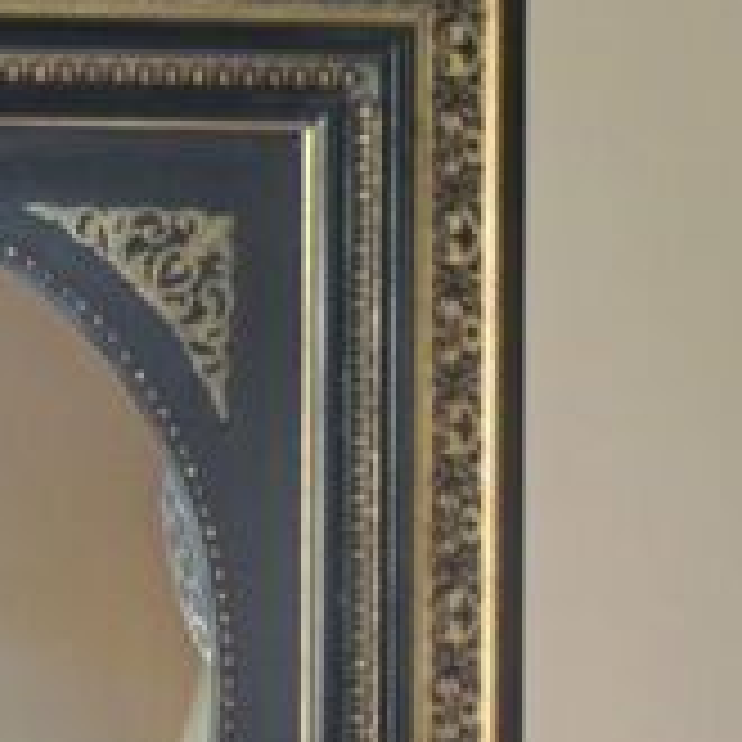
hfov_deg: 7.9
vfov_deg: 8.0
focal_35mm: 219
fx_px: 5311
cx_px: -36
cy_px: 720
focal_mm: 15.1
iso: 800
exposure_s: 1/15
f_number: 4
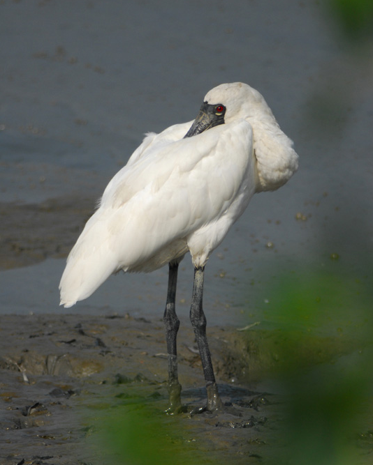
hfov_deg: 1.1
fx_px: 18648
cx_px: 186
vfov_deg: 1.4
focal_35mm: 1352
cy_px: 276
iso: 320
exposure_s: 1/800
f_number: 9.5
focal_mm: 800
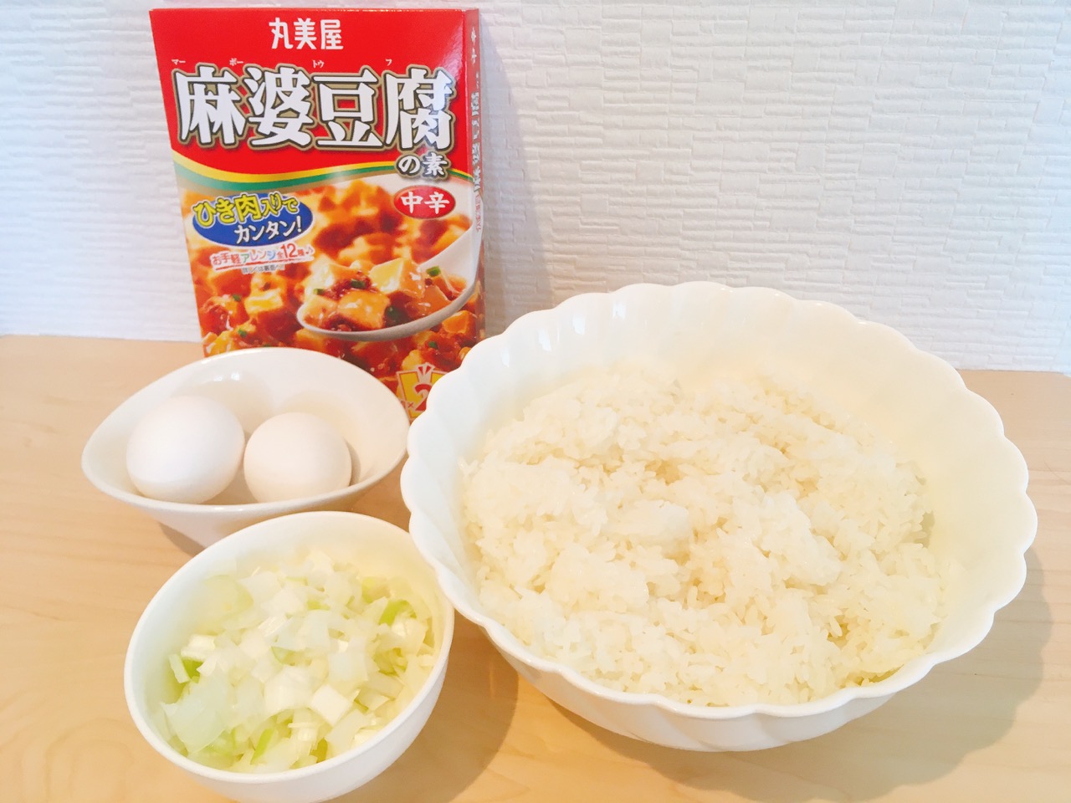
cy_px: 402
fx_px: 897
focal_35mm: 29
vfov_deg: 48.2
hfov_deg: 61.7
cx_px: 536
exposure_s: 1/30
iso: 50
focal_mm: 4.15
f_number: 2.2
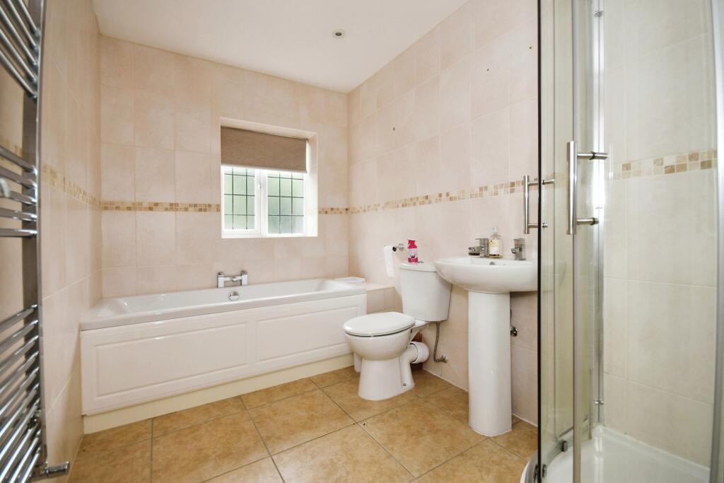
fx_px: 302
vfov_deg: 77.3
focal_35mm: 15
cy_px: 242
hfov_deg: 100.4
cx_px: 362
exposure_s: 1/60
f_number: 8
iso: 400
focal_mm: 10
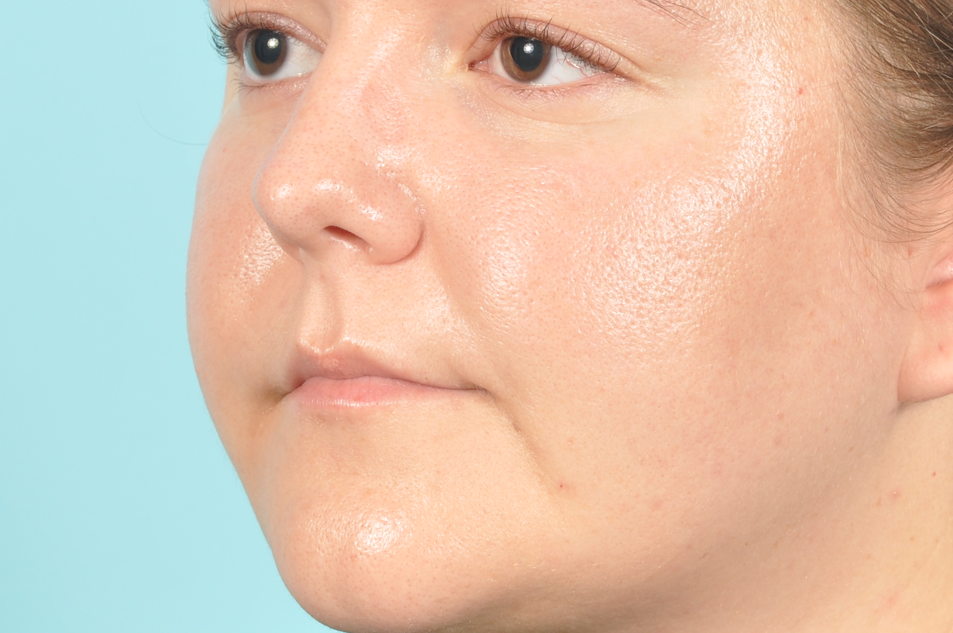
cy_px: 239
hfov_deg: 9.9
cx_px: 623
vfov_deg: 6.6
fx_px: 5525
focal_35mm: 209
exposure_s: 1/125
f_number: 11
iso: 200
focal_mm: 60
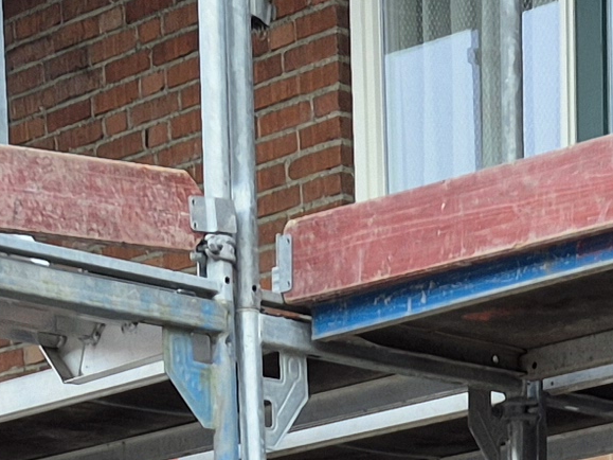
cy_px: 1550
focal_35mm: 159
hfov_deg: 12.4
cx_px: 526
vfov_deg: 7.7
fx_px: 2815
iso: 25
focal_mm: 5.4
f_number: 1.8
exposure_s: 1/180
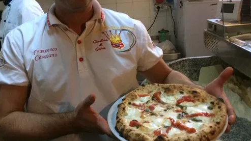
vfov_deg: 28.7
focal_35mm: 41
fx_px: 273
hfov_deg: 49.1
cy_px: 40
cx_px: 101
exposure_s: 1/25
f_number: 2.2
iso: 320
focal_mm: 4.15
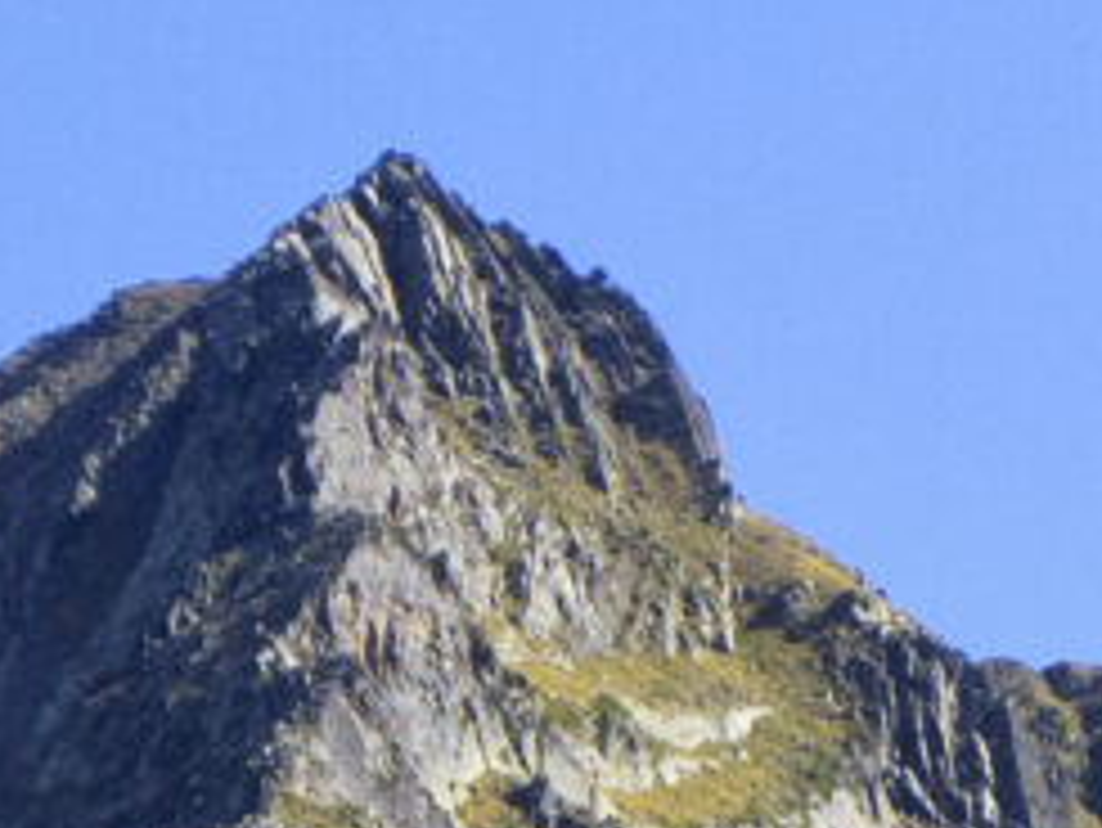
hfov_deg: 3.9
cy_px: 1210
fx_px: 15989
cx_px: 819
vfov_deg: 3.0
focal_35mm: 502
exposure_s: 1/400
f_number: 3.5
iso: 80
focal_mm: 19.2
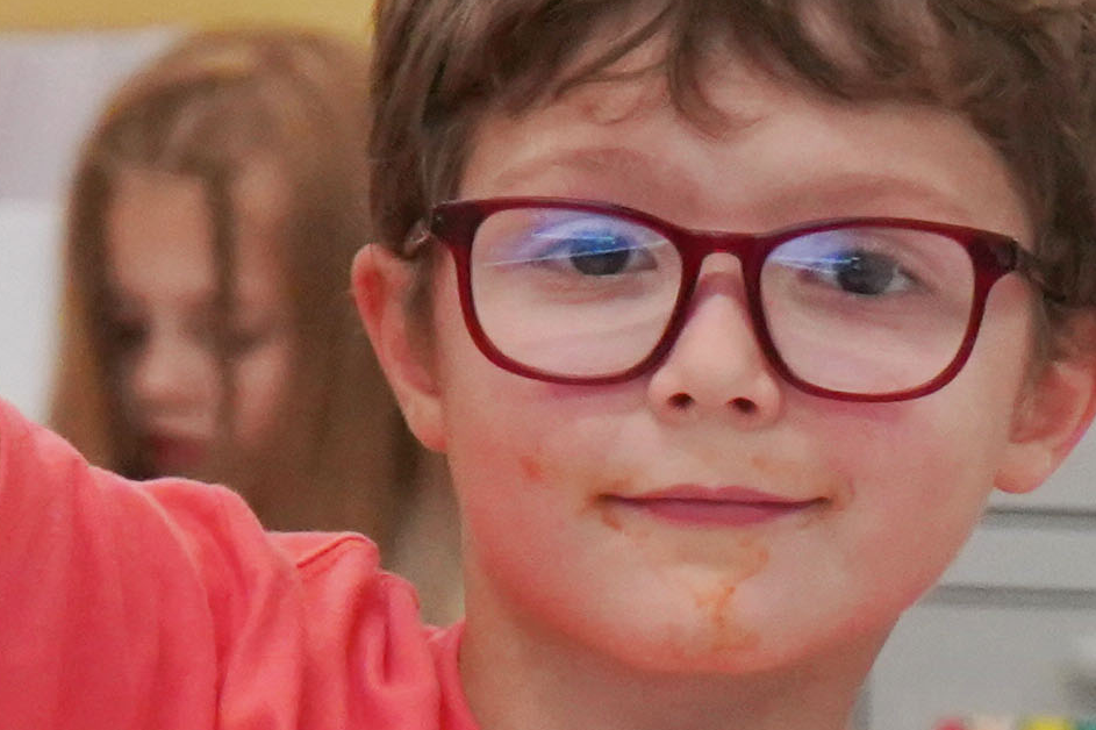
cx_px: 745
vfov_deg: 3.4
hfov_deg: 5.1
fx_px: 12203
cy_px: 673
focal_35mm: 401
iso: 4000
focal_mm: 63
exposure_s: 1/160
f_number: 5.6
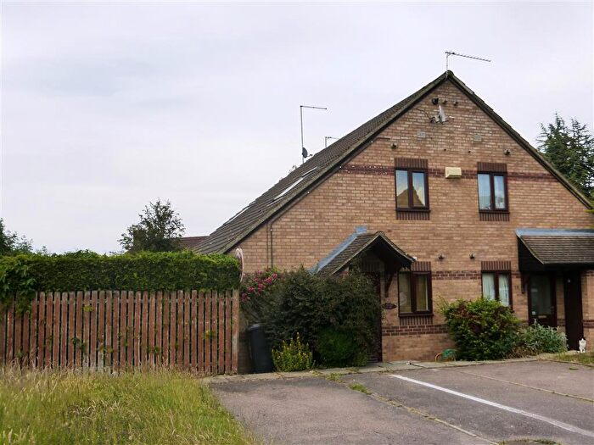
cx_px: 297
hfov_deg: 46.8
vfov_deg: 36.0
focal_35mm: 40
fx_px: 686
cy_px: 222
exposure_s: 1/1300
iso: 200
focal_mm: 6.9
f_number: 3.9
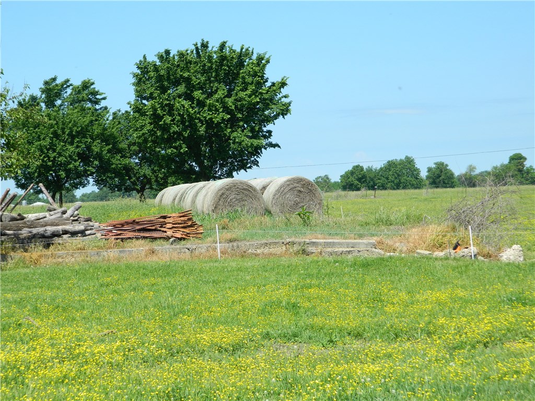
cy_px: 200
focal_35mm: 84
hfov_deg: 23.3
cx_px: 268
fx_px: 1298
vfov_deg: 17.6
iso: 80
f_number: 4.2
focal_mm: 15.1
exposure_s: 1/400
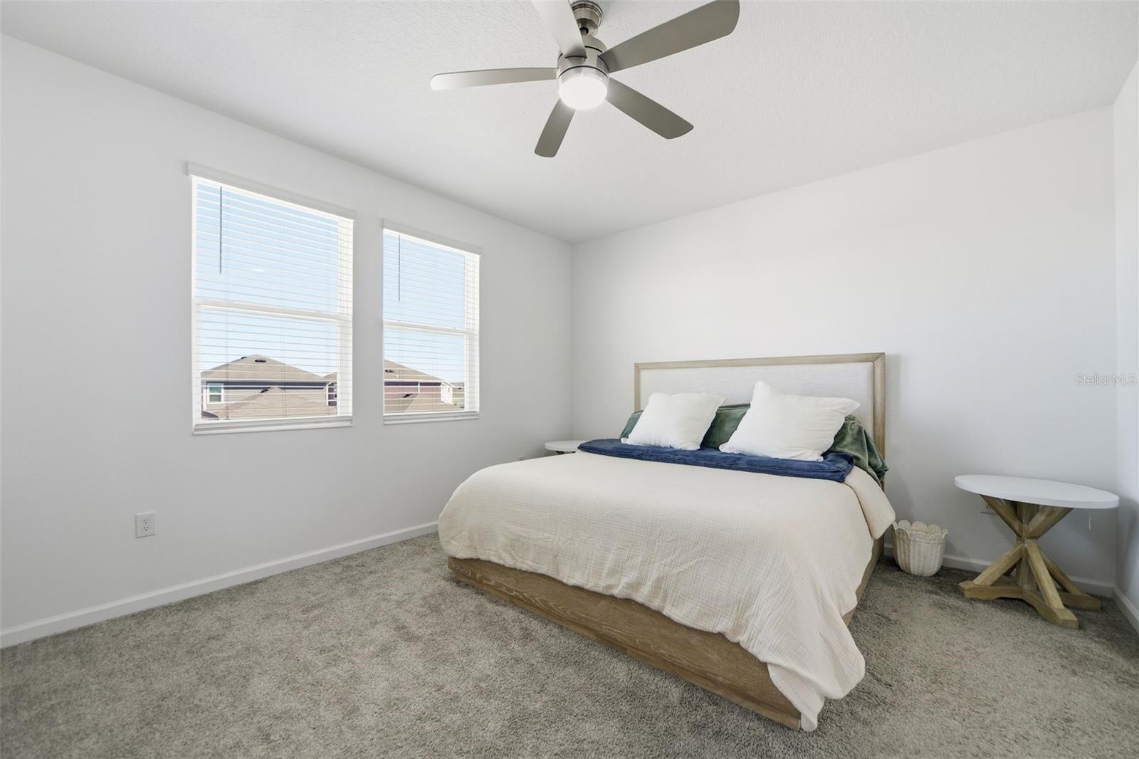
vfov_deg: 81.2
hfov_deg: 104.3
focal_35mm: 14
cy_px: 380
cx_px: 570
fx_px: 443
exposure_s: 1/80
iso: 125
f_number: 8
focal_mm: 14
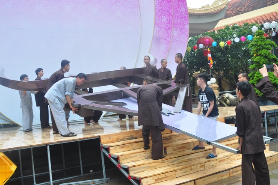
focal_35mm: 42
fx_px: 324
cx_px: 139
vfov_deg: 31.8
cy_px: 92
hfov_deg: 46.4
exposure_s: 1/100
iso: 320
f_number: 5.6
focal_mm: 28
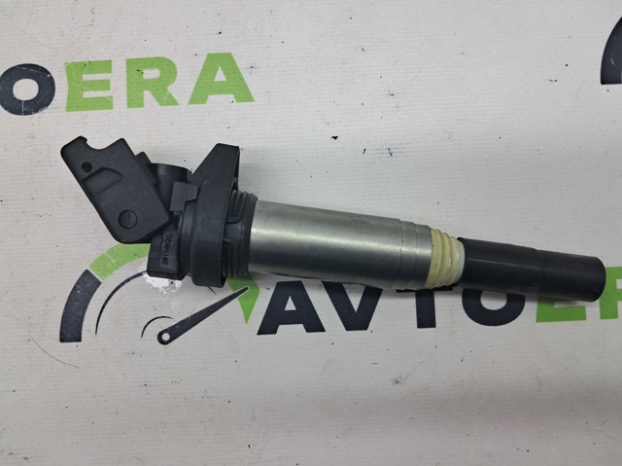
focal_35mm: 27
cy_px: 233
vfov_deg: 51.3
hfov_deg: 65.4
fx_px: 485
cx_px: 311
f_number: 1.8
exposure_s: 1/60
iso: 50
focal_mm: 4
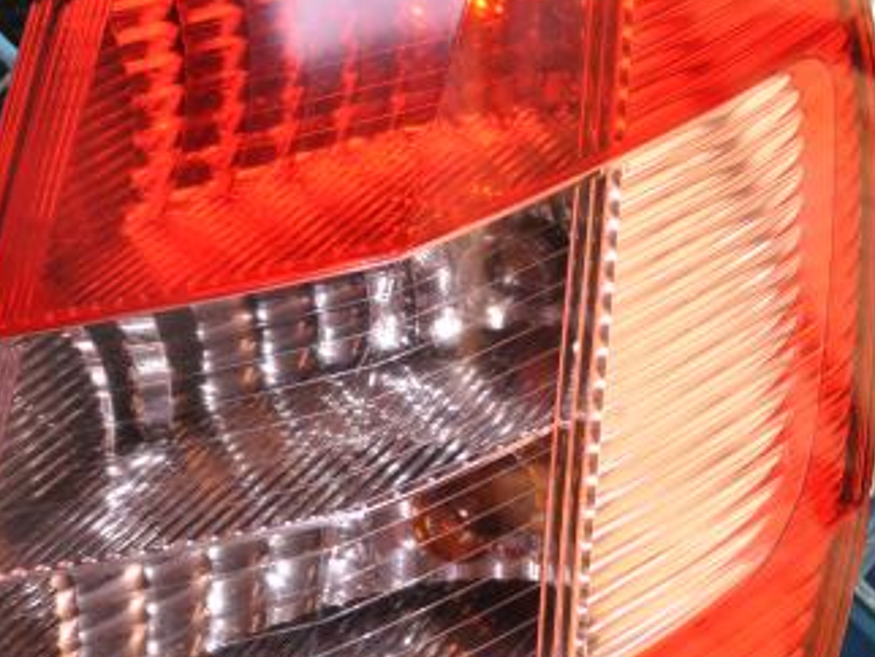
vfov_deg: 14.7
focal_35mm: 101
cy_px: 284
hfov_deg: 19.4
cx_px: 302
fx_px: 2555
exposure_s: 1/200
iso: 360
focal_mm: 30
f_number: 4.2
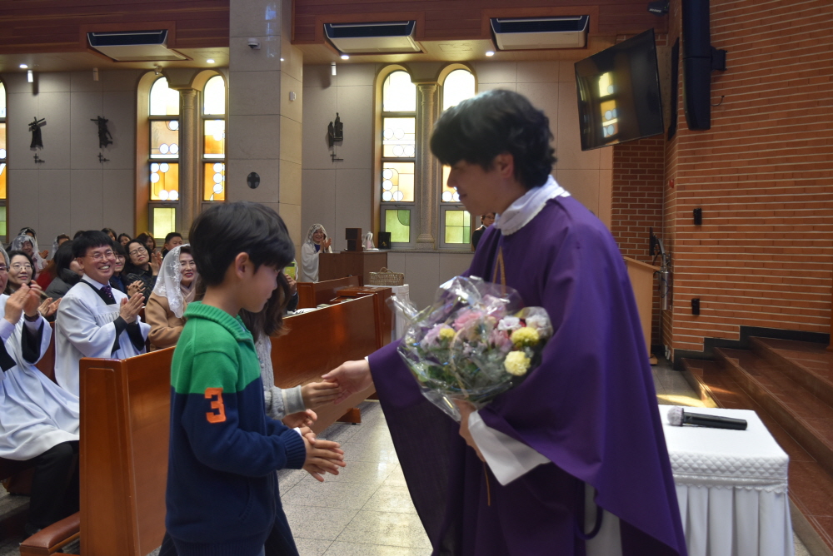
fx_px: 868
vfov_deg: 35.5
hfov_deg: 51.3
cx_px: 416
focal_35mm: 38
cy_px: 278
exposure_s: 1/80
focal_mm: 25
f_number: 4.5
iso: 400
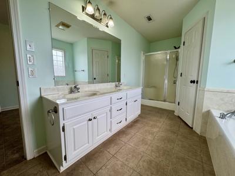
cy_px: 88
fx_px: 95
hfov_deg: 102.1
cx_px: 118
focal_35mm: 14
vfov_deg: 85.7
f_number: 2.2
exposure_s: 1/120
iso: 64
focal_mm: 2.22
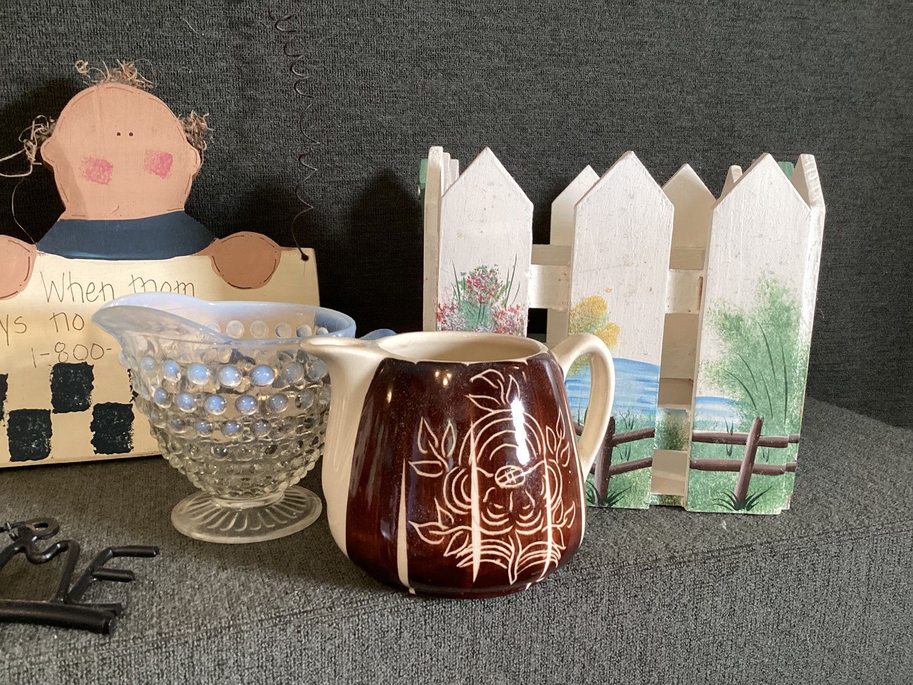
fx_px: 818
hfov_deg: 58.3
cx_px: 456
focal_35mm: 31
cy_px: 342
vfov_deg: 45.4
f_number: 2.4
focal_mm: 3.3
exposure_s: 1/50
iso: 160
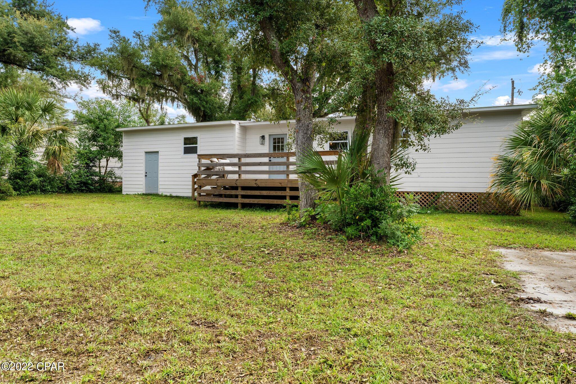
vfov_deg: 53.1
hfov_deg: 73.7
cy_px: 192
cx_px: 288
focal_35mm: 24
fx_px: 384
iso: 125
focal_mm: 24
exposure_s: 1/30
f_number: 9
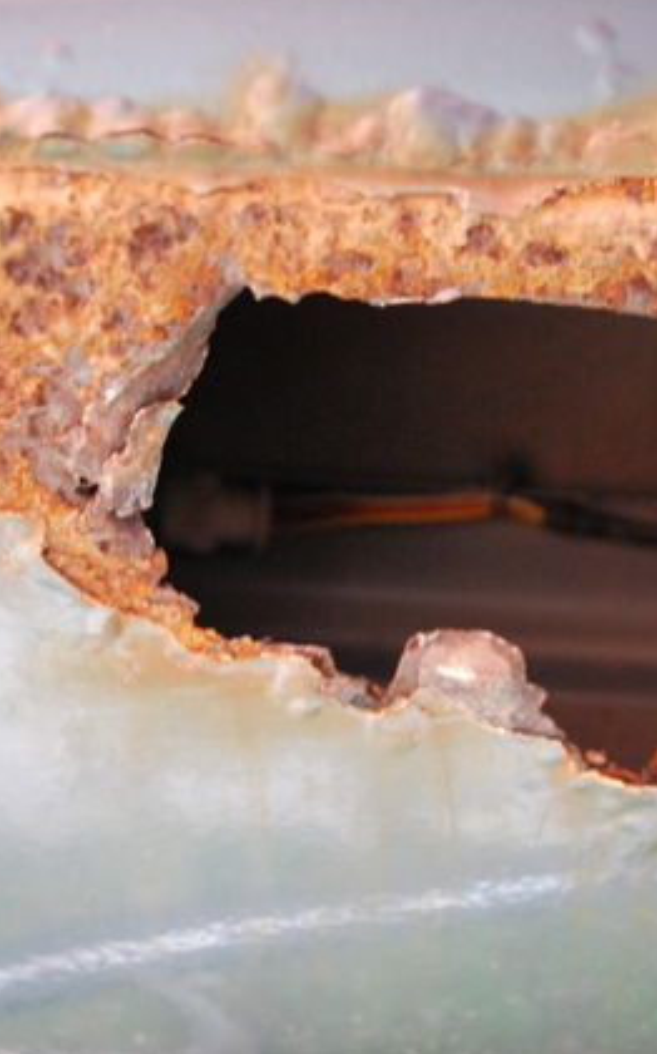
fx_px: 1607
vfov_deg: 36.3
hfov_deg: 22.9
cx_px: 502
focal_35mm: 56
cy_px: 522
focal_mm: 24
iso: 1000
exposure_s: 1/30
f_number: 4.2
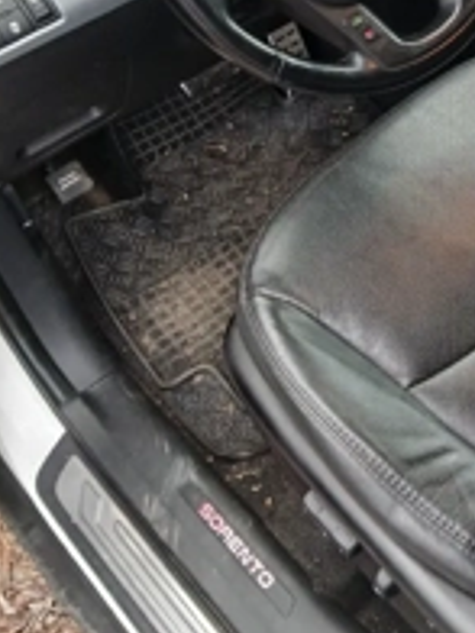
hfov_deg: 26.2
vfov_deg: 34.4
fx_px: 970
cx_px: 462
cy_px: 81
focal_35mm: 53
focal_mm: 3.98
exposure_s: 1/50.3
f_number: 1.8
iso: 250
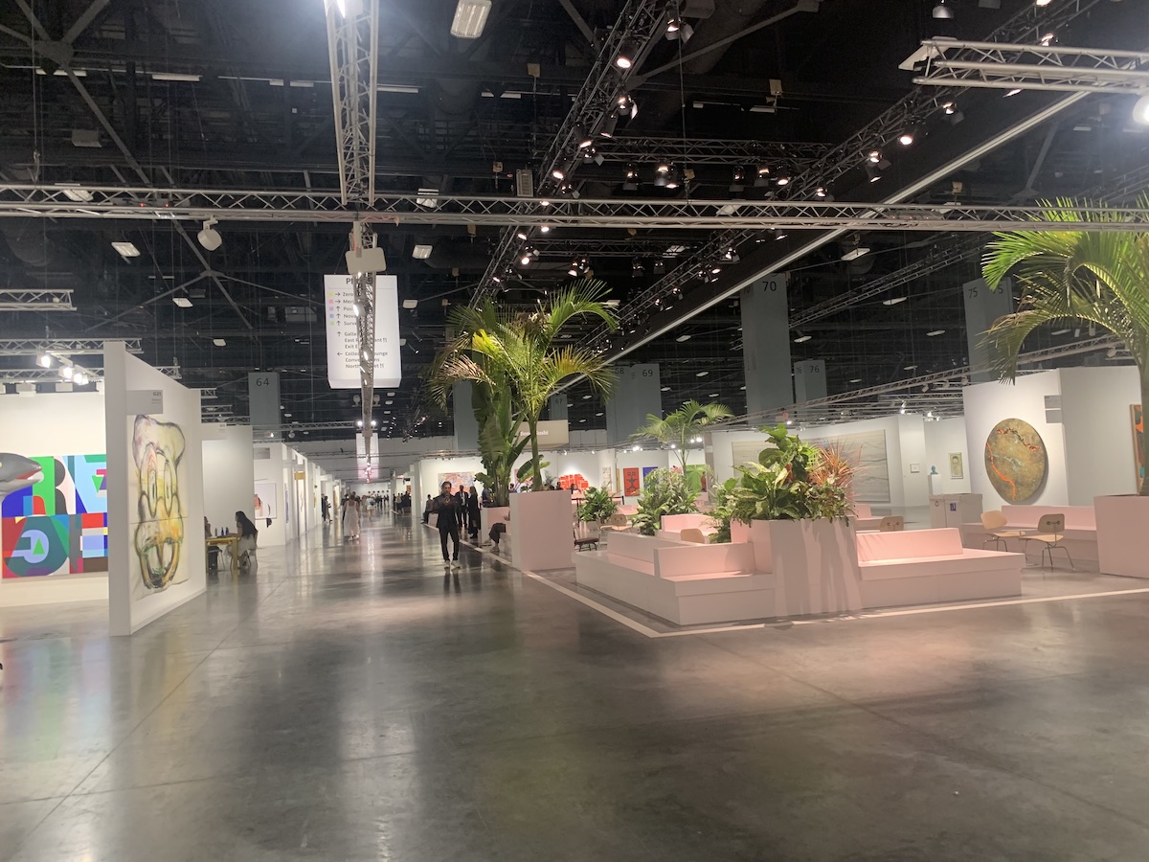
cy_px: 431
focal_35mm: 26
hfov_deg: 67.3
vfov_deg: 53.1
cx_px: 574
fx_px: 863
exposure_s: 1/60
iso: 160
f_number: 1.8
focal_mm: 4.25
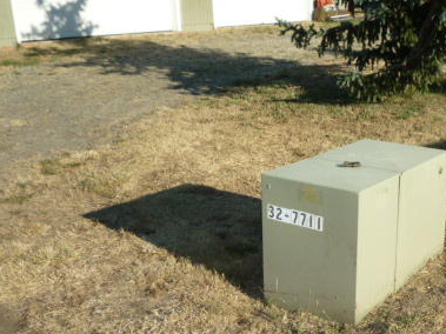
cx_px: 357
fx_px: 631
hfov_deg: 37.5
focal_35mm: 49
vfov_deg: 29.3
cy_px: 236
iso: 100
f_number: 4
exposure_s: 1/500
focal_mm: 5.2
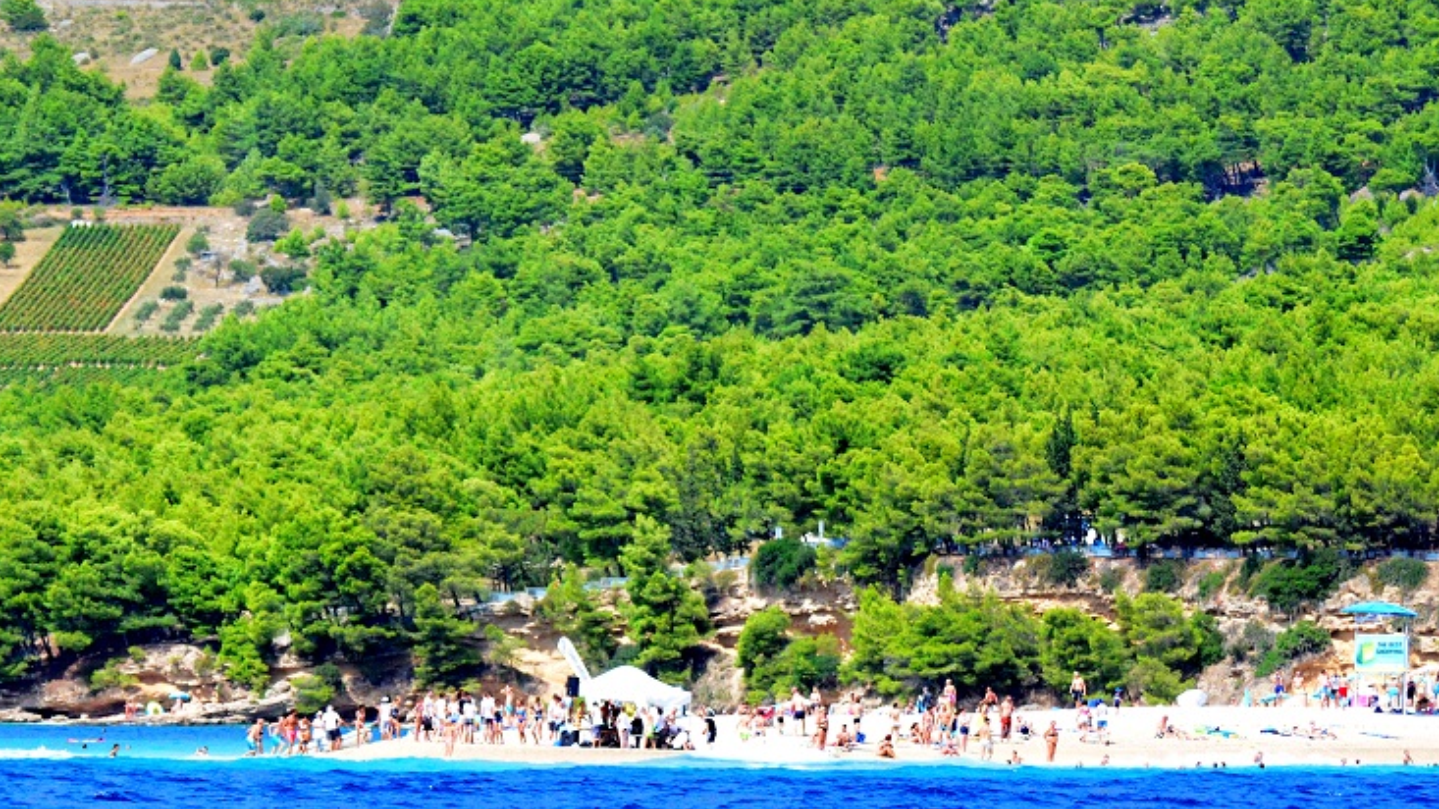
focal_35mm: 235
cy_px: 614
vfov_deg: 5.2
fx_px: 8965
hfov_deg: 9.2
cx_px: 855
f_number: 4.5
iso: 2200
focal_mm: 110
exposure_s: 1/8000
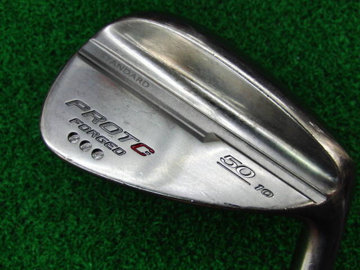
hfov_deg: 50.1
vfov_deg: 38.7
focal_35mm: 37
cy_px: 135
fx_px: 385
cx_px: 180
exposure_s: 1/80
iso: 250
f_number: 3.6
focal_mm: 6.42
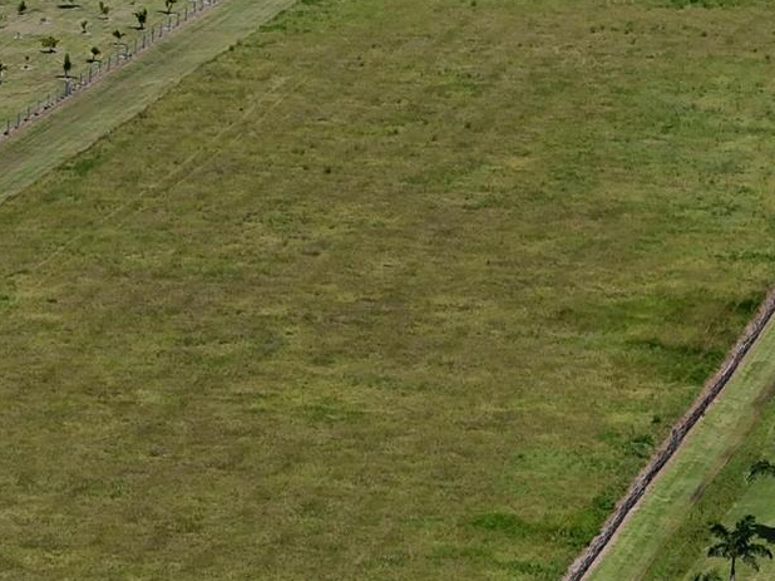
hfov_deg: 8.5
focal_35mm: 232
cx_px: -38
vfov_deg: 6.4
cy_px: 655
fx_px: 5192
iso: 100
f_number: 2.8
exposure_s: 1/2000
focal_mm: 19.35
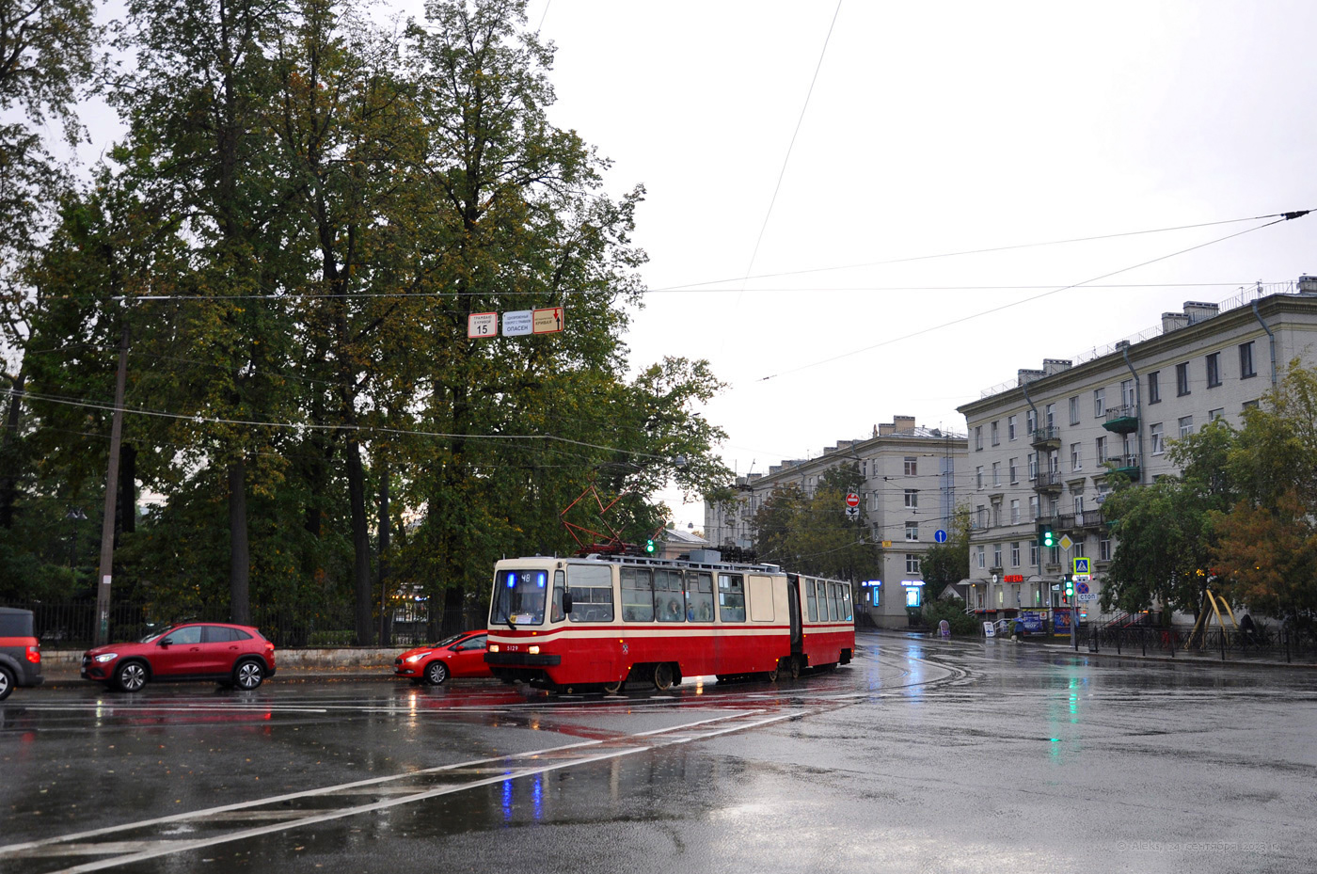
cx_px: 658
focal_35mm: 32
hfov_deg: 59.6
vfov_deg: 41.6
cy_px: 437
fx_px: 1151
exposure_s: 1/125
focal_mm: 21
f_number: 4
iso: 400
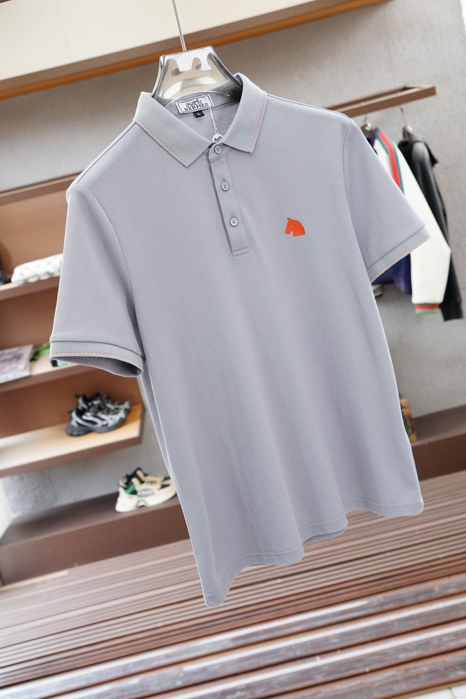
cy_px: 350
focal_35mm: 39
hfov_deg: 34.2
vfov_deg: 49.6
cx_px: 233
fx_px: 757
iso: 1000
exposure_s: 1/250
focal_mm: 26
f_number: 4
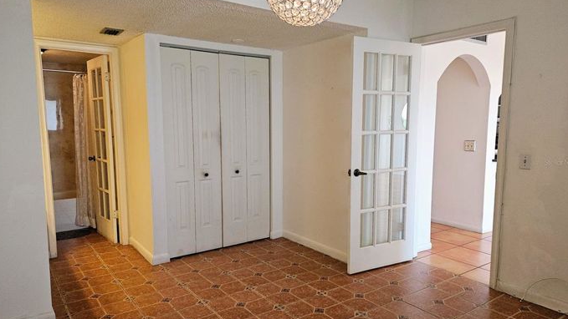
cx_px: 284
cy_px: 162
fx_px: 392
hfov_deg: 71.9
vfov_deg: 44.4
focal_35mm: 26
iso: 100
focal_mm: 5.4
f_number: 1.8
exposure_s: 1/60
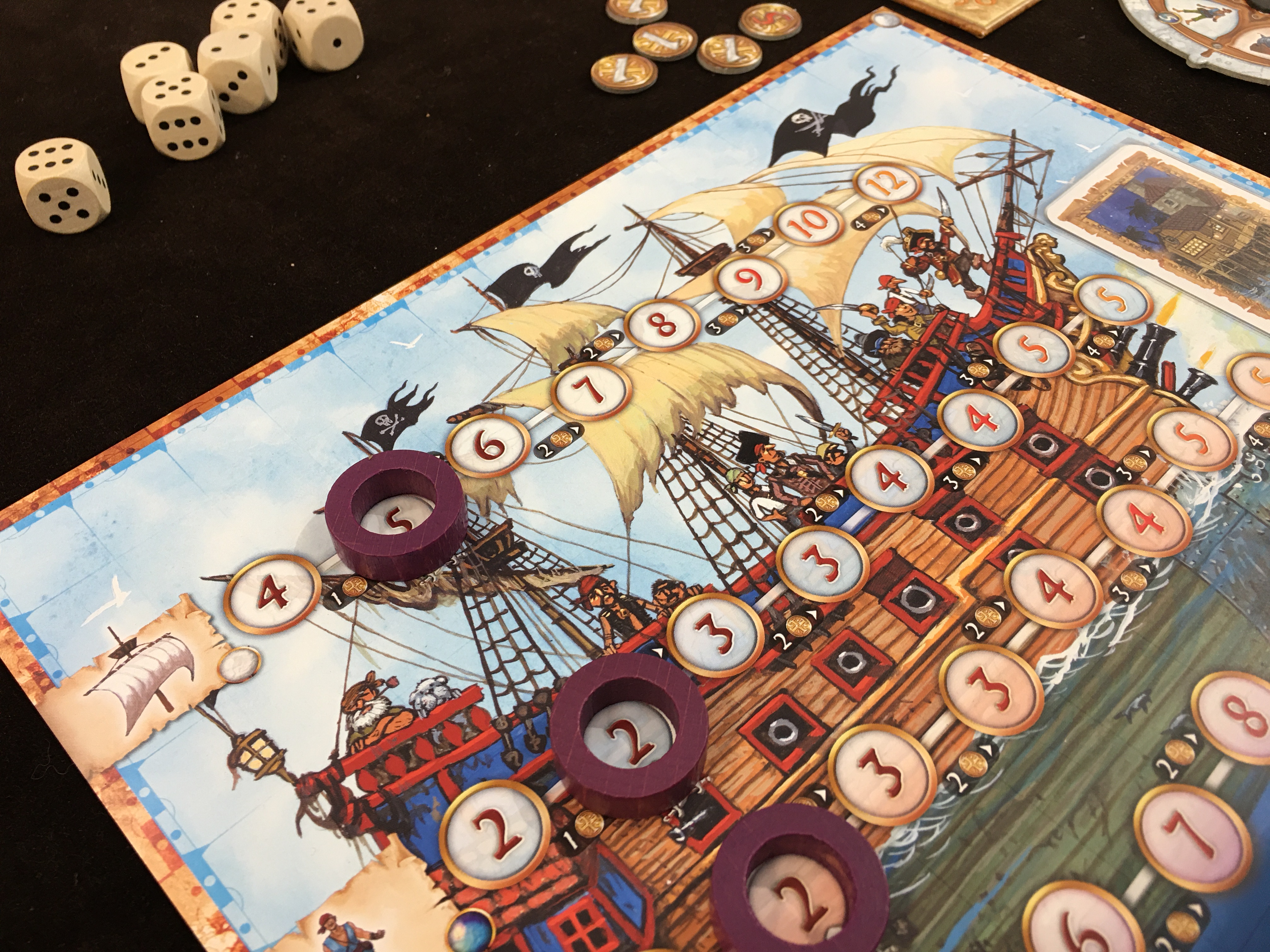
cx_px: 635
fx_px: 1064
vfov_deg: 48.2
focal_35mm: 29
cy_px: 476
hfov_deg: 61.7
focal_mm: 4.15
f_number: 2.2
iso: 32
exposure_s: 1/17
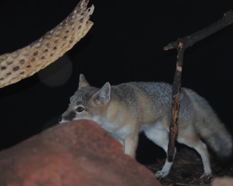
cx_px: 122
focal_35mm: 105
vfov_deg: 14.7
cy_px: 93
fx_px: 724
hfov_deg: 18.3
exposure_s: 1/60
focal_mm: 62
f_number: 4.5
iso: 200
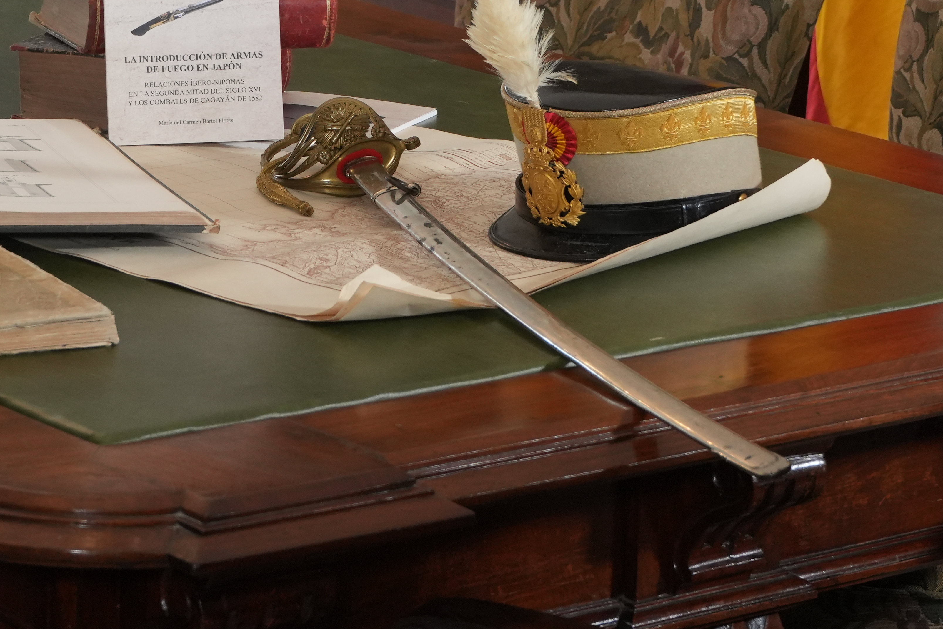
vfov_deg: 8.9
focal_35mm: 153
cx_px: 366
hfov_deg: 13.4
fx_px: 4008
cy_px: -36
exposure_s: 1/40
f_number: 10
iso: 2000
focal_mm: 70
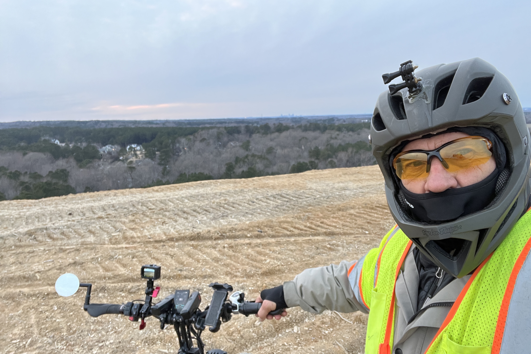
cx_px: 266
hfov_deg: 73.7
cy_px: 181
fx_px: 354
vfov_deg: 53.1
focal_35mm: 24
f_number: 2.2
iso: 125
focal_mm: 2.71
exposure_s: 1/60
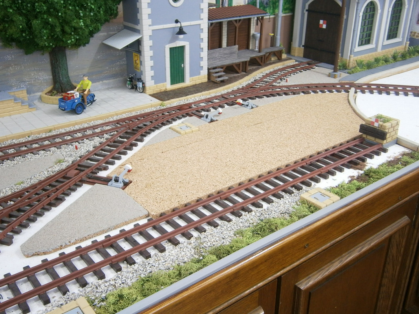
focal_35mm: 36
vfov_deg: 39.6
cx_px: 210
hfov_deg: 51.4
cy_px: 157
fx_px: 436
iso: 125
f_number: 3.1
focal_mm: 6.4
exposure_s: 1/4
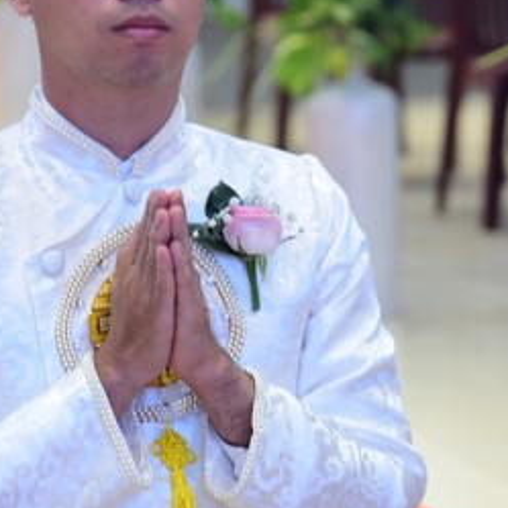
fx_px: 4134
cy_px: 373
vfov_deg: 7.0
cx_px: 167
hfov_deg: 7.0
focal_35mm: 249
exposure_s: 1/80
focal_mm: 112
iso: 1250
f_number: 5
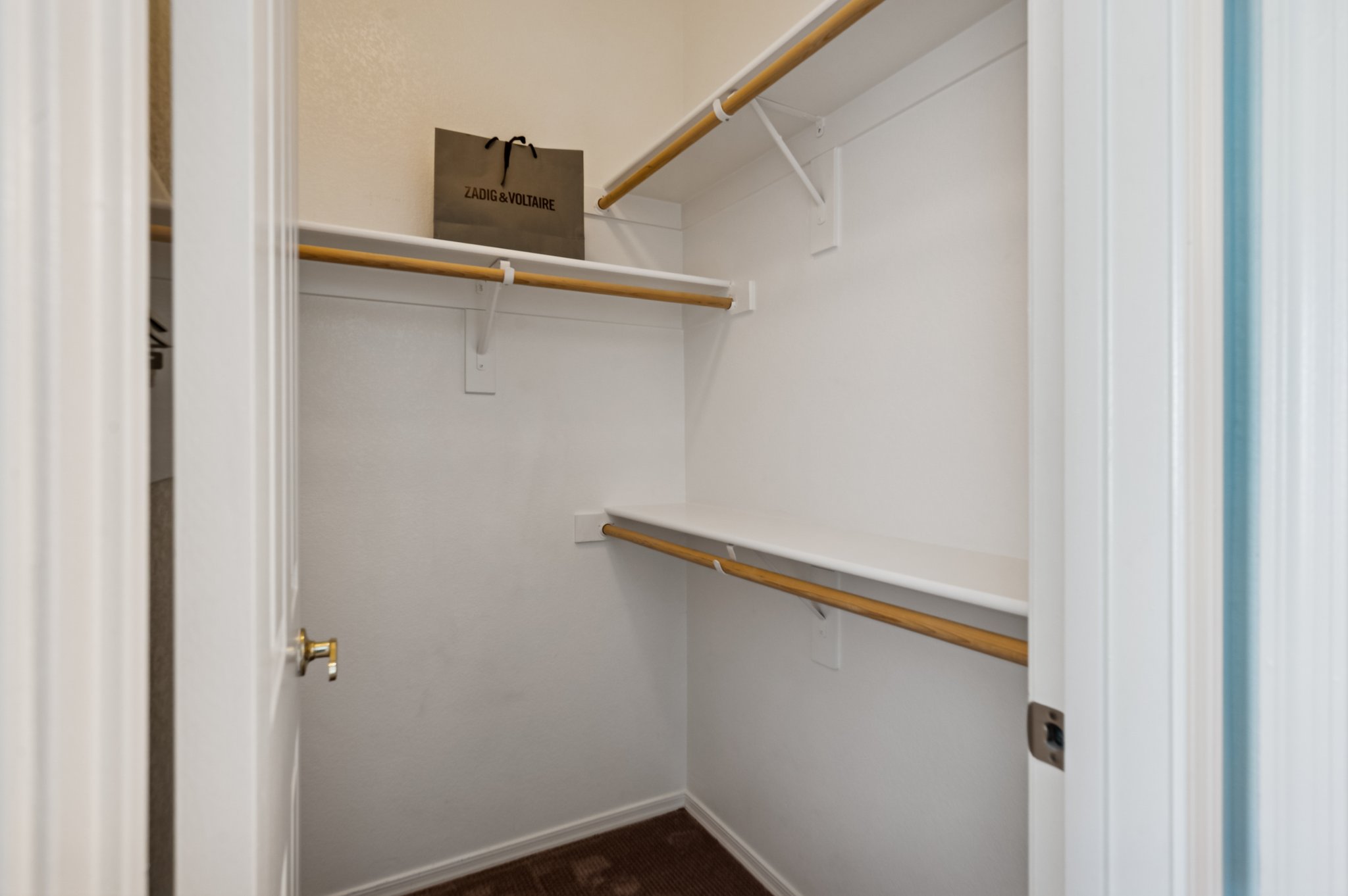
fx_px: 636
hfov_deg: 93.3
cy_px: 448
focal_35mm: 17
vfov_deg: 70.3
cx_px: 674
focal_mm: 17
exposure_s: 1/8
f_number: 8
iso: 320
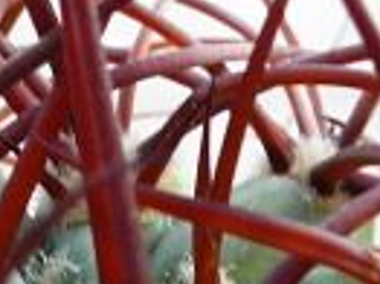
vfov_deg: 8.6
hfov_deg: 11.5
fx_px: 1875
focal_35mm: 171
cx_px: 20
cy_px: 249
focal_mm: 5.2
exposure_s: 1/30
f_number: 2.8
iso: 80
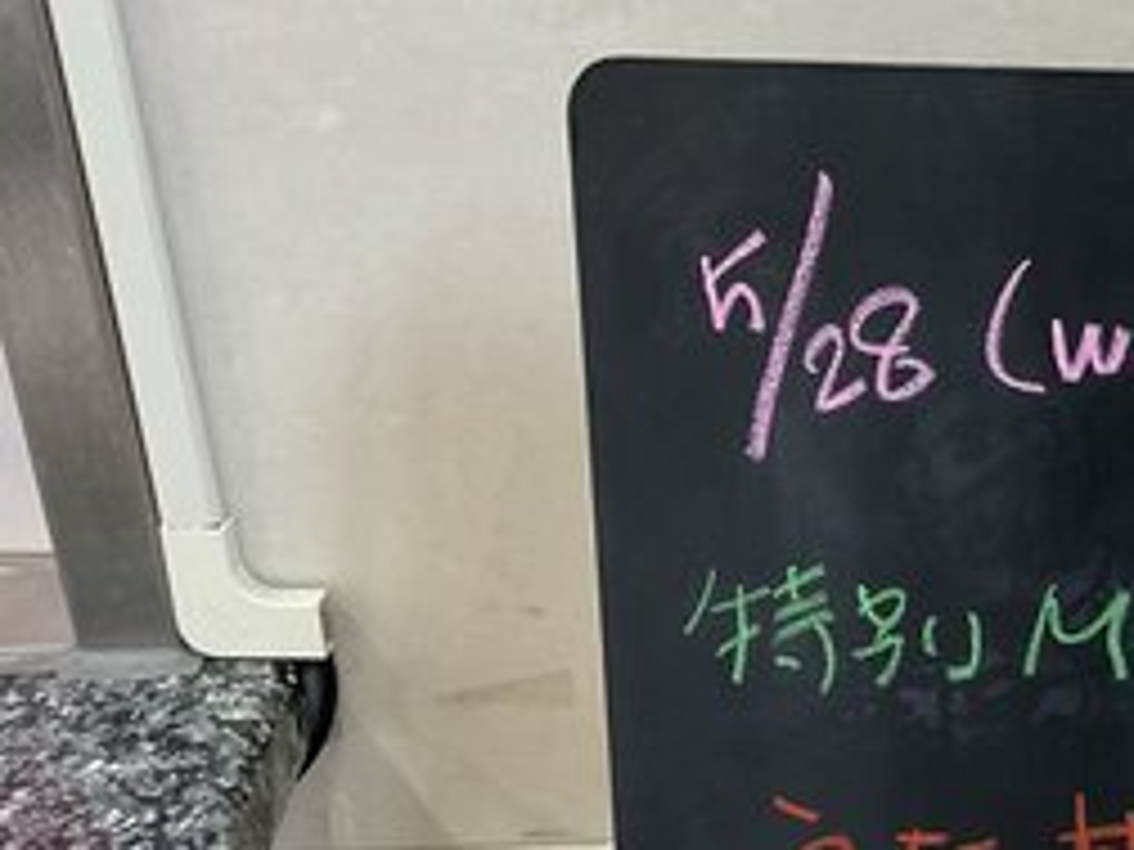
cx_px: 1130
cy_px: 792
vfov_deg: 20.8
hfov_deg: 26.7
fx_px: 2260
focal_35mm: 69
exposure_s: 1/60
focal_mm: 3
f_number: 1.8
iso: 200
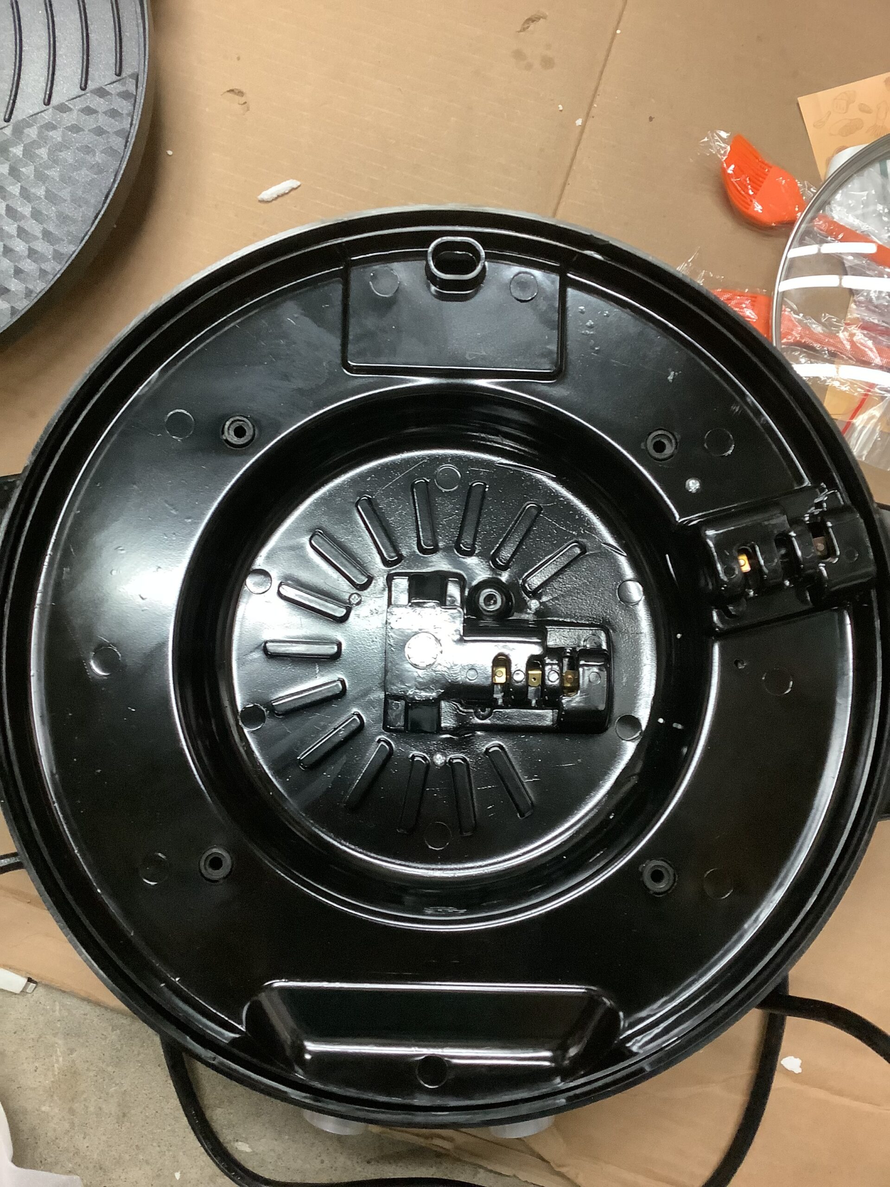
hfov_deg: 45.4
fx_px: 1063
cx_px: 445
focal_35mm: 31
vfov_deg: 58.4
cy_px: 594
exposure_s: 1/40
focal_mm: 3.3
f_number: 2.4
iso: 400
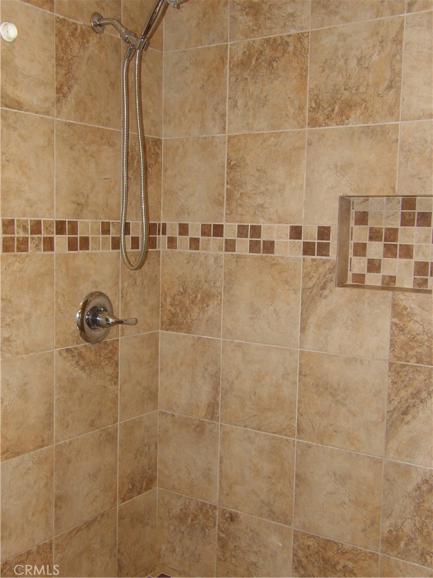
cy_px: 289
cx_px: 216
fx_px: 650
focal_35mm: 39
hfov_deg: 36.8
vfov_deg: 47.9
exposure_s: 1/33
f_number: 3.7
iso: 200
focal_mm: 7
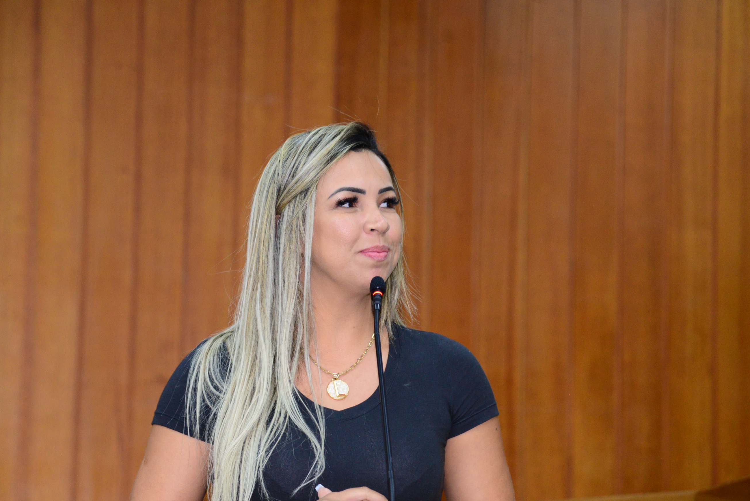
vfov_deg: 9.9
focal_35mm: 139
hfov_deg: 14.7
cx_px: 341
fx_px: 2897
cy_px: 288
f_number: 4
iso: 2500
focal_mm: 120
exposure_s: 1/125
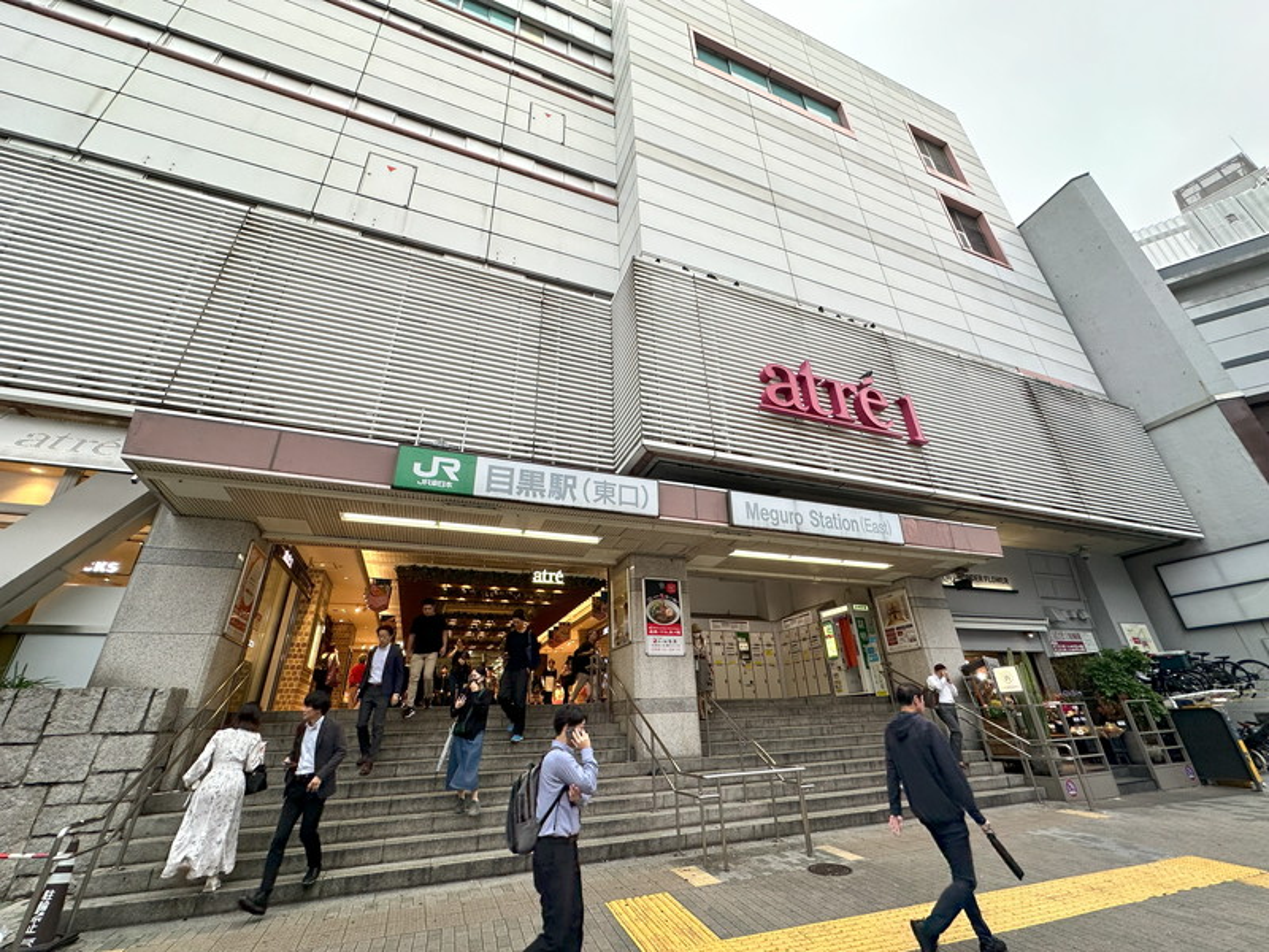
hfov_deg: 102.1
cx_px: 634
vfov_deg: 85.7
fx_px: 513
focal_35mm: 14
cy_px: 476
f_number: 2.2
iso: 50
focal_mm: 2.22
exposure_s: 1/99
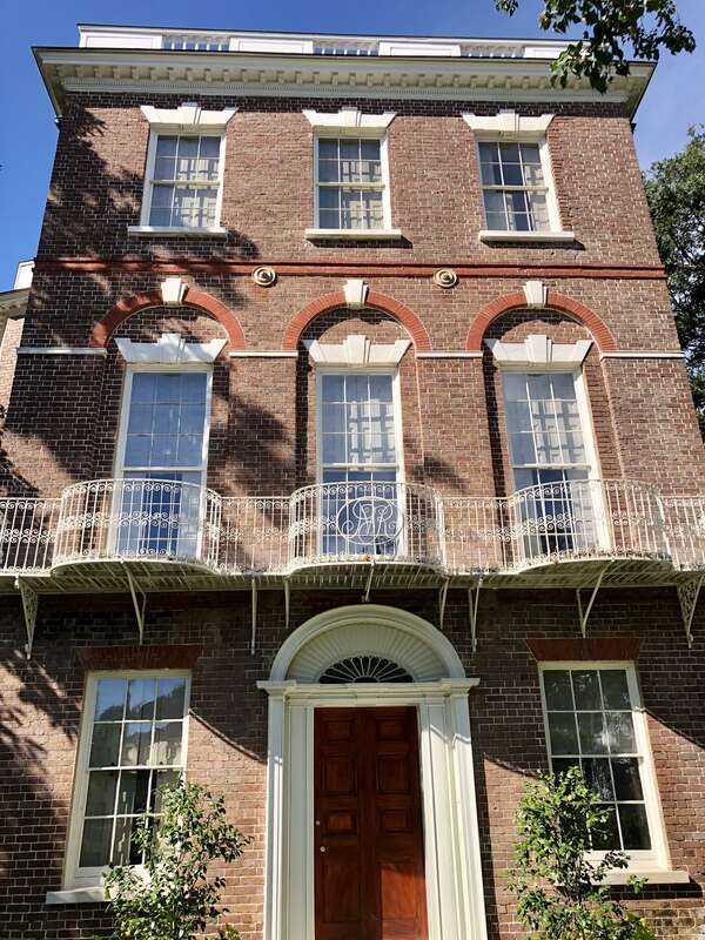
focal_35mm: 28
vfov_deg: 63.4
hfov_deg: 49.7
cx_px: 352
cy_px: 470
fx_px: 760
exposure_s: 1/1429
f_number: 1.8
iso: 20
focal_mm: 3.99
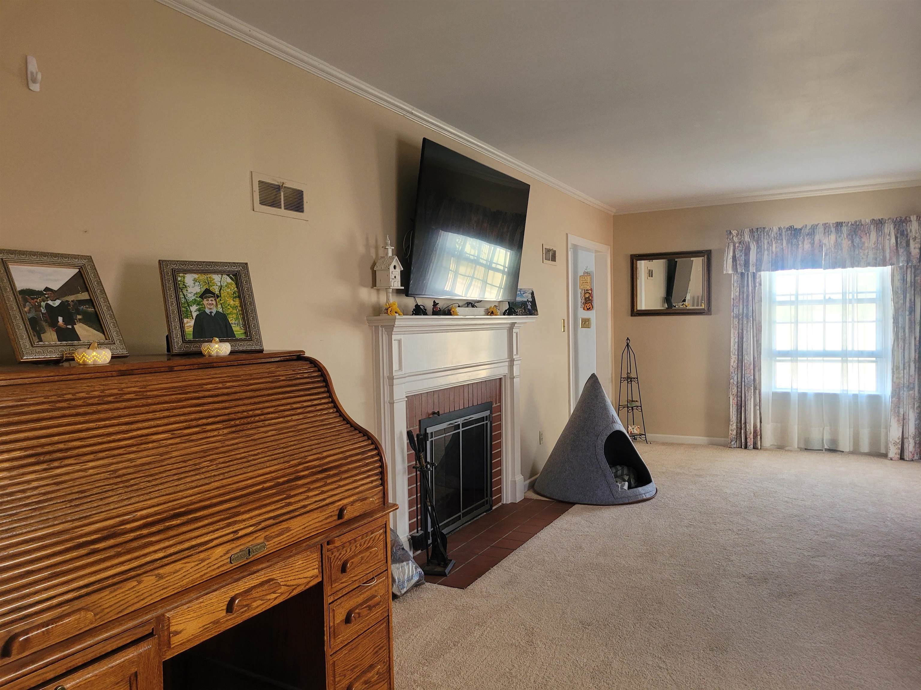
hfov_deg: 67.3
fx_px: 692
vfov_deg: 53.1
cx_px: 460
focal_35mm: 26
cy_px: 345
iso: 200
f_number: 1.8
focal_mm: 5.4
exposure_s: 1/40
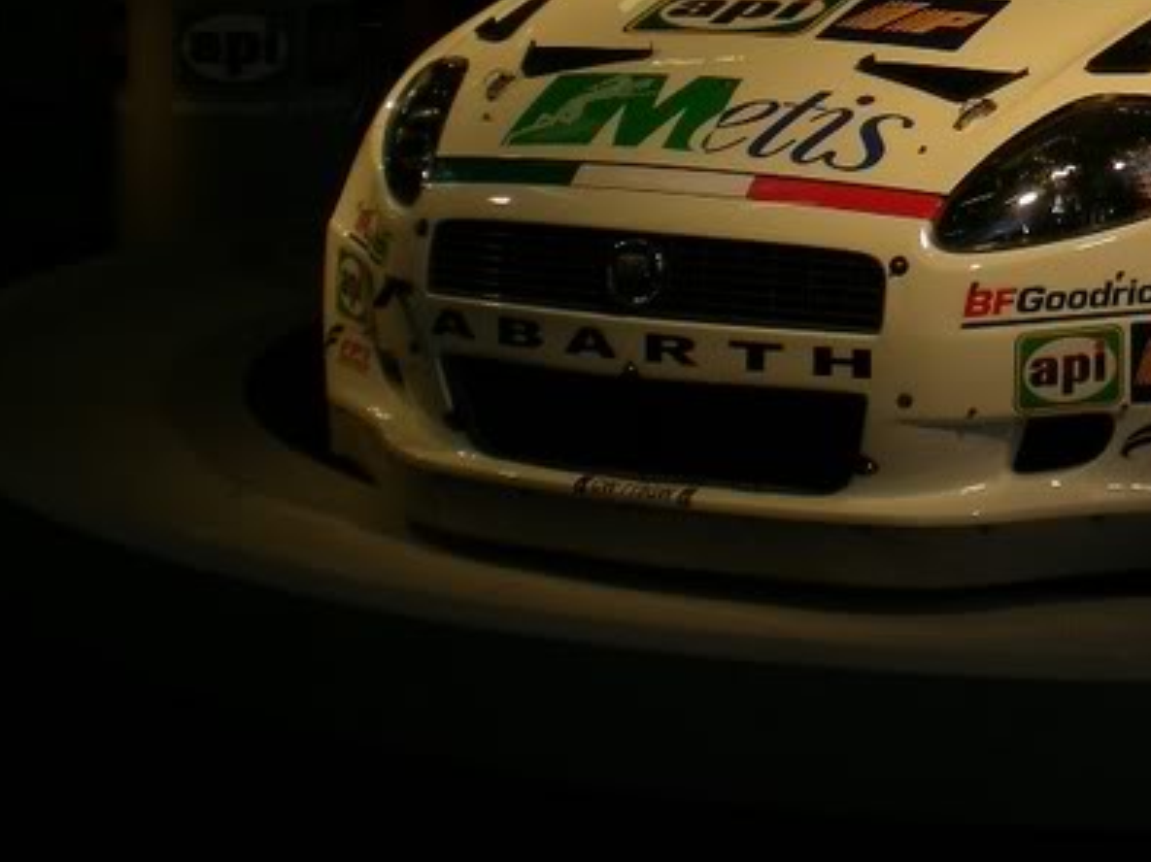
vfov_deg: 18.9
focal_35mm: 77
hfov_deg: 24.2
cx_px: 1151
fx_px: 2560
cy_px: 160
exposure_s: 1/153
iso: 50
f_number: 4.6
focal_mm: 6.3
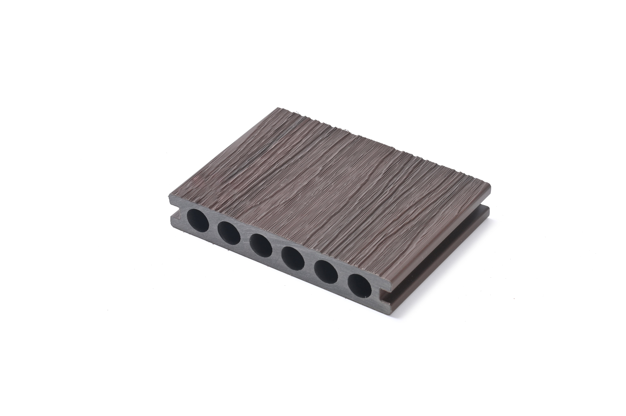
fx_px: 2085
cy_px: 208
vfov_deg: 11.4
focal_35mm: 120
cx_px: 313
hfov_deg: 17.1
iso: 200
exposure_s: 1/125
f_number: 13
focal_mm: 120
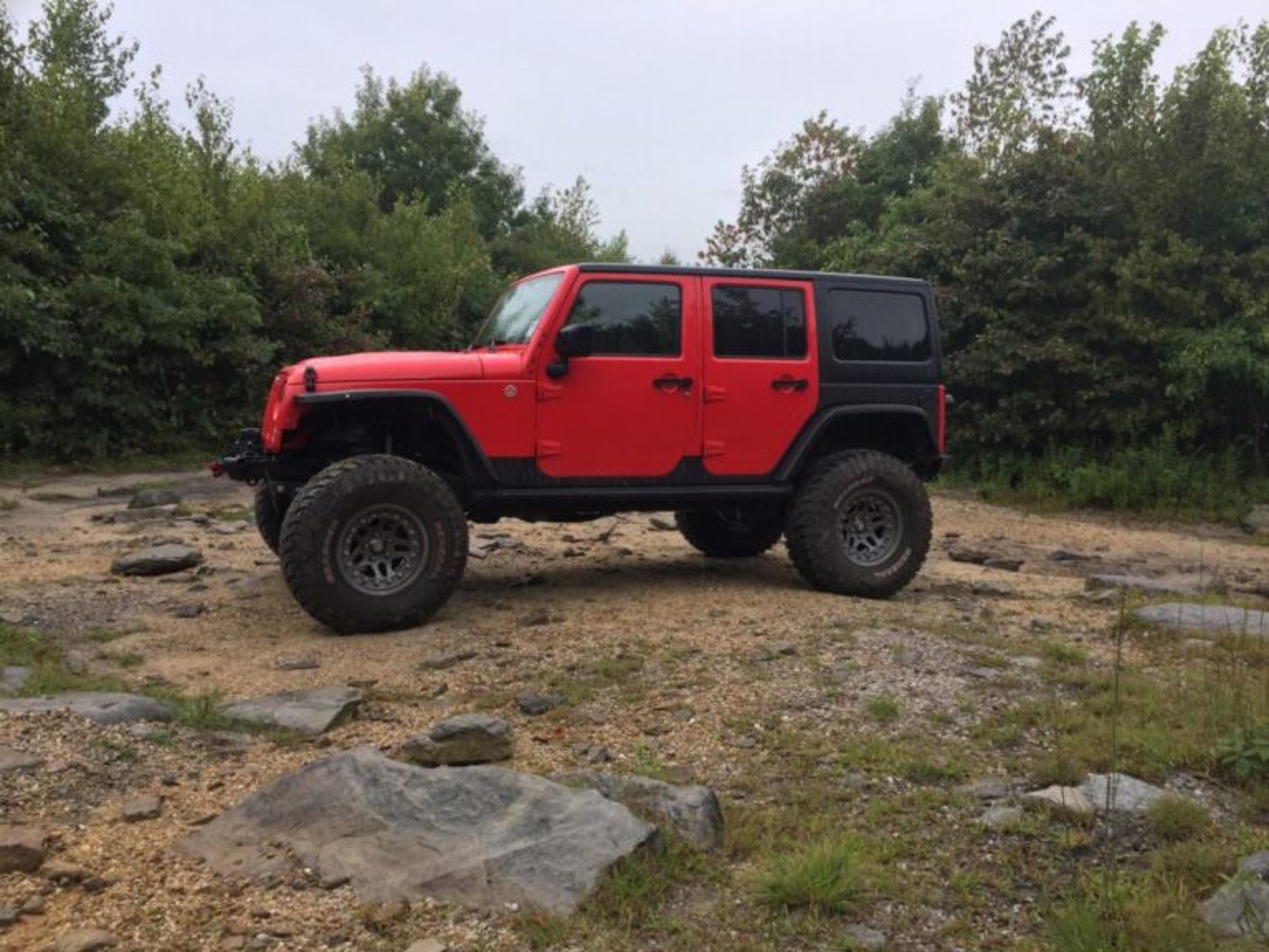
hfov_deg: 61.7
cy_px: 476
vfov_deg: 48.2
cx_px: 634
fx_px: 1063
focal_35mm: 29
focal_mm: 4.15
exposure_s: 1/391
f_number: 2.2
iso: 32
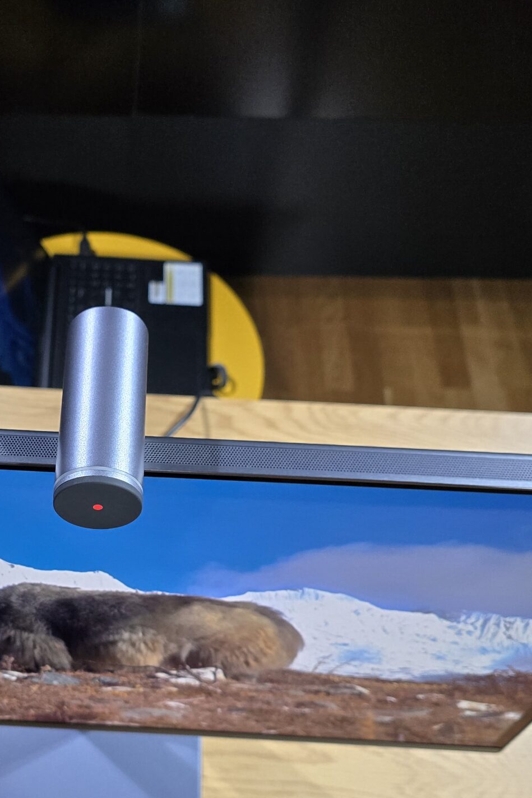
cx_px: 112
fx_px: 953
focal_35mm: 43
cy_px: 519
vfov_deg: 44.9
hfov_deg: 30.5
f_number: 1.7
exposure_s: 1/180
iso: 200
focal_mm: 6.3
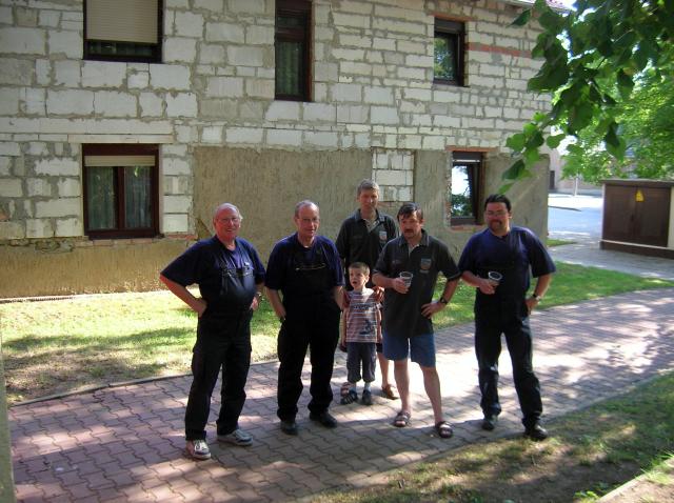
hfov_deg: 54.0
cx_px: 337
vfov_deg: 41.7
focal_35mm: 34
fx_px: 661
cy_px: 252
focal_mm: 5.7
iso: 50
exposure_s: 1/88.2
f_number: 2.9
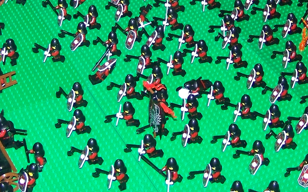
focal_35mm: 92
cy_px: 21
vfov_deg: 14.1
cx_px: 175
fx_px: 772
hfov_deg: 22.5
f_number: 2.8
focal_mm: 5.85
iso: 200
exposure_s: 1/30
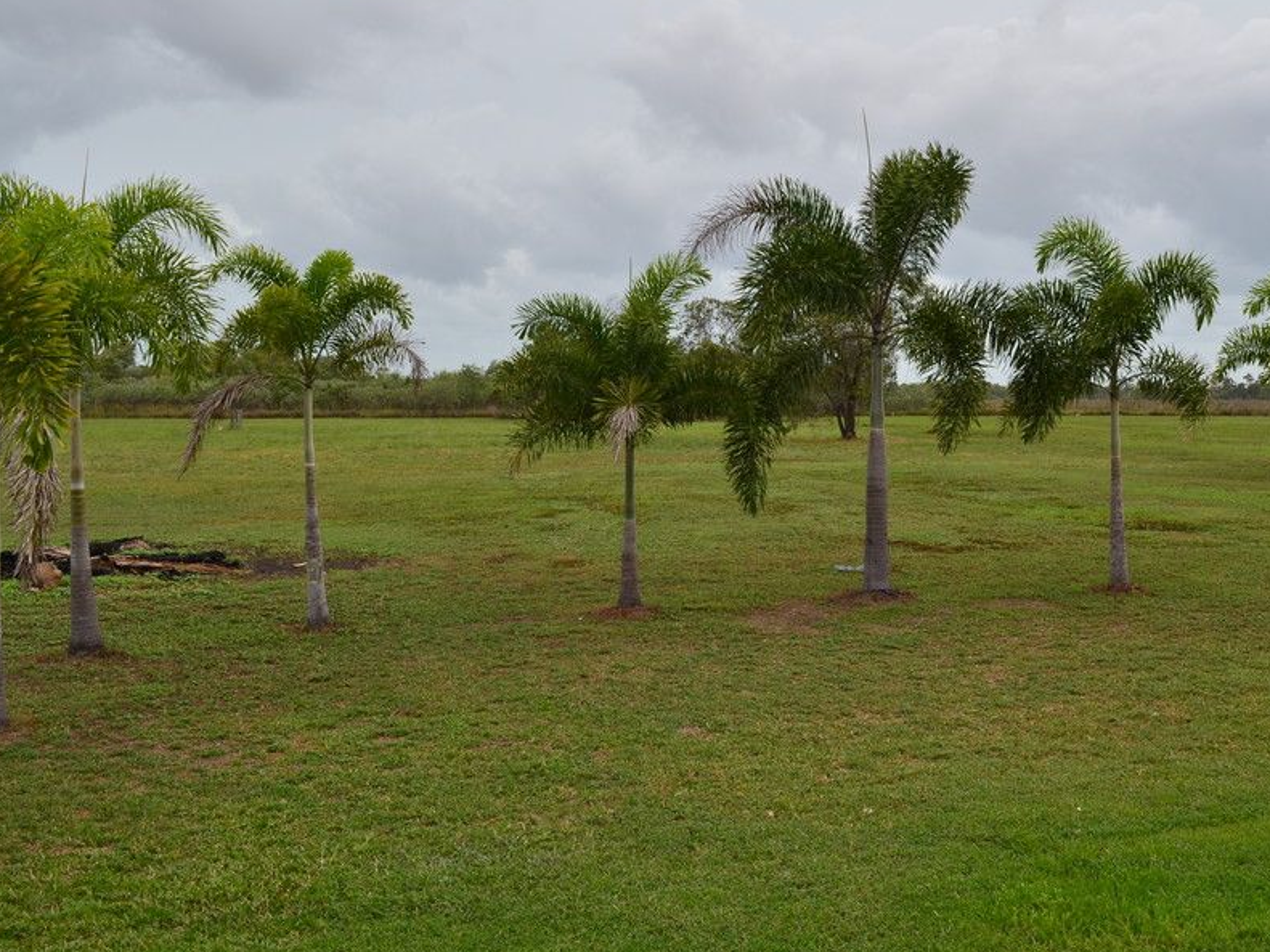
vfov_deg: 35.1
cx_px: 790
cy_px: 422
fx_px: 1504
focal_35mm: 41
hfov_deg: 45.4
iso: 200
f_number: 10
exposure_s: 1/320
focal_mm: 22
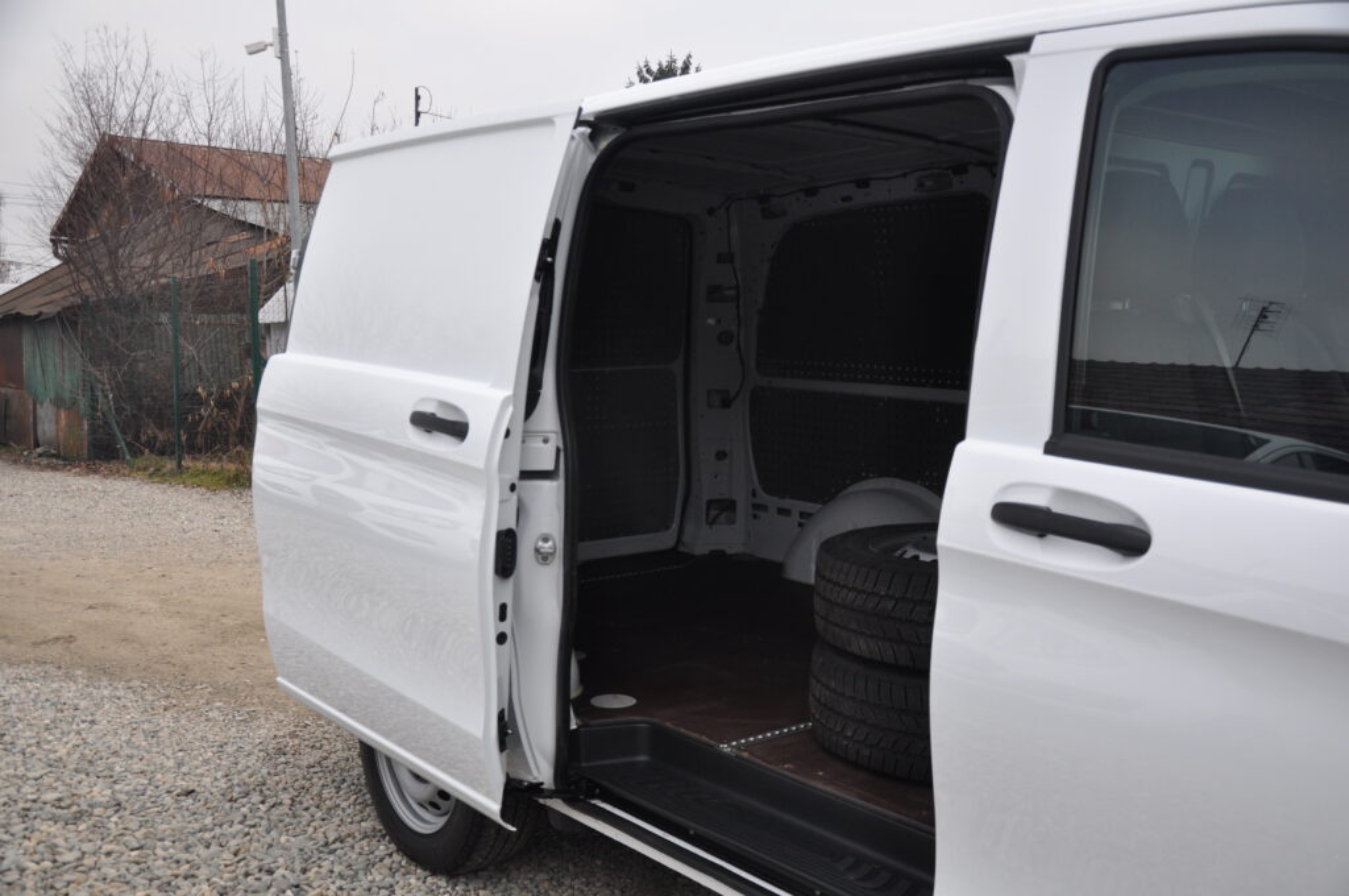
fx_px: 1347
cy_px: 448
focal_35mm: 36
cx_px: 674
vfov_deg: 36.8
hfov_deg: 53.2
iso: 400
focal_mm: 24
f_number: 4
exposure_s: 1/60
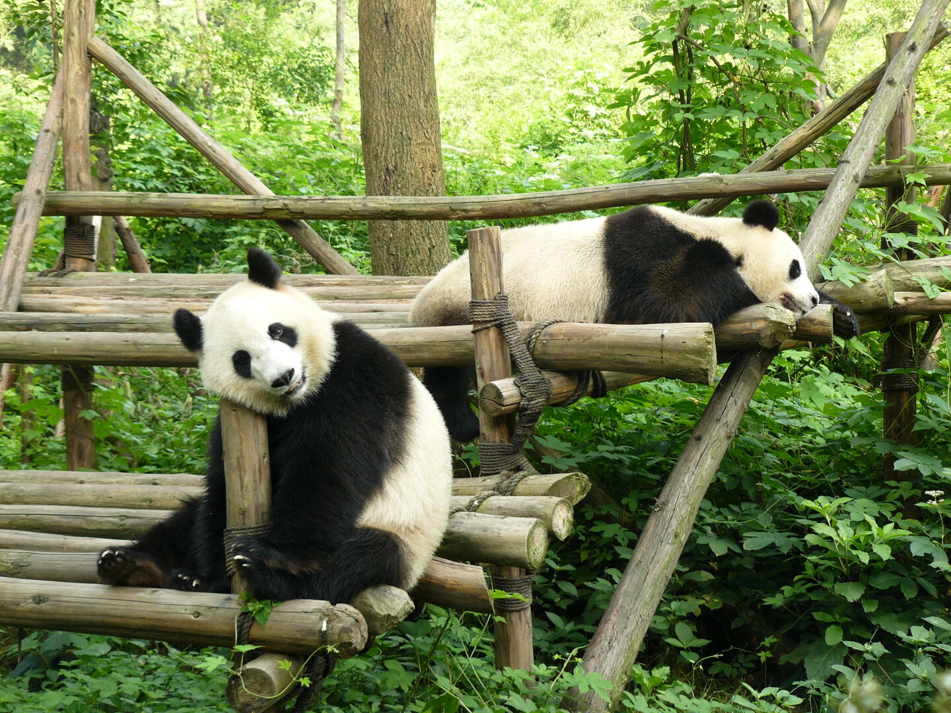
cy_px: 356
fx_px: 2115
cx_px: 476
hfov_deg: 25.3
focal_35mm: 77
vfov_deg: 19.1
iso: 100
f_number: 3.2
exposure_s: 1/60
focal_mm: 12.9
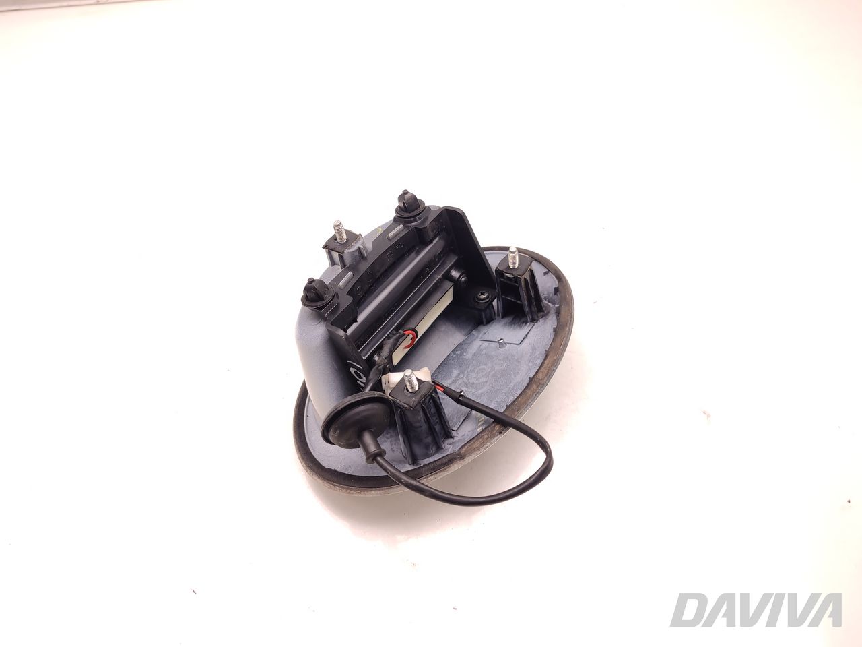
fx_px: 598
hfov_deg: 71.6
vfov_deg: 56.8
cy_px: 324
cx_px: 431
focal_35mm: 24
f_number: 1.89
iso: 80
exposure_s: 1/80
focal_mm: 5.89
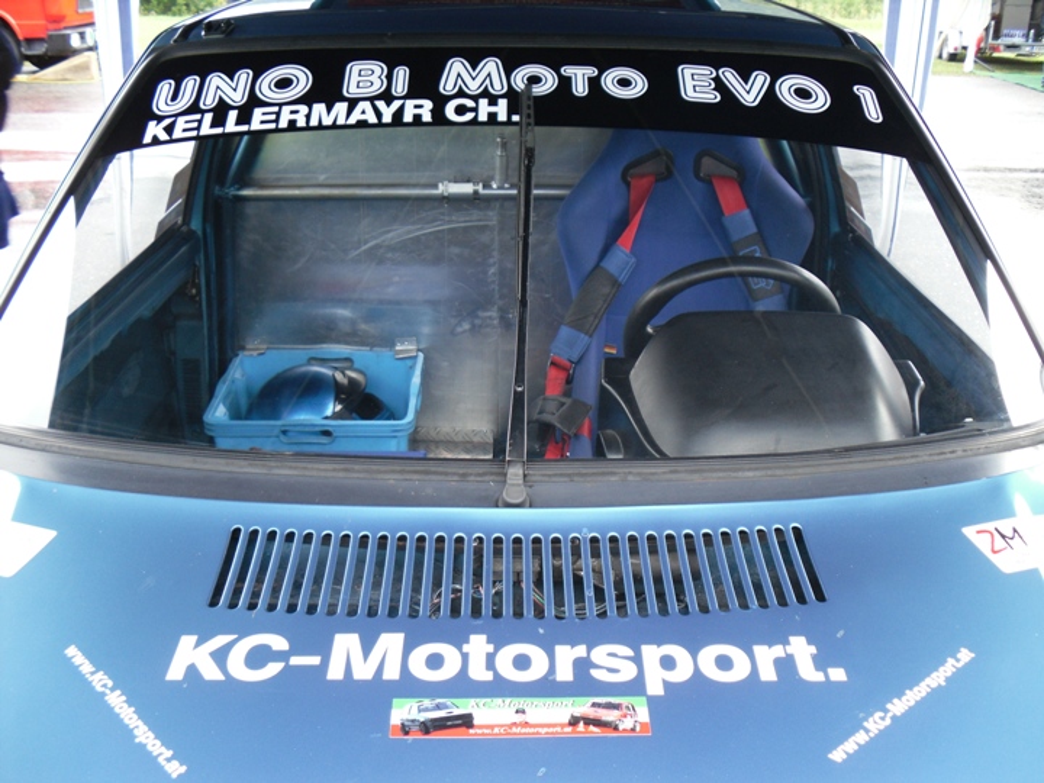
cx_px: 522
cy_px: 392
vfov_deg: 40.7
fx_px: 1056
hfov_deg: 52.6
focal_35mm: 35
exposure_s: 1/45
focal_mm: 6.3
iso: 200
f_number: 3
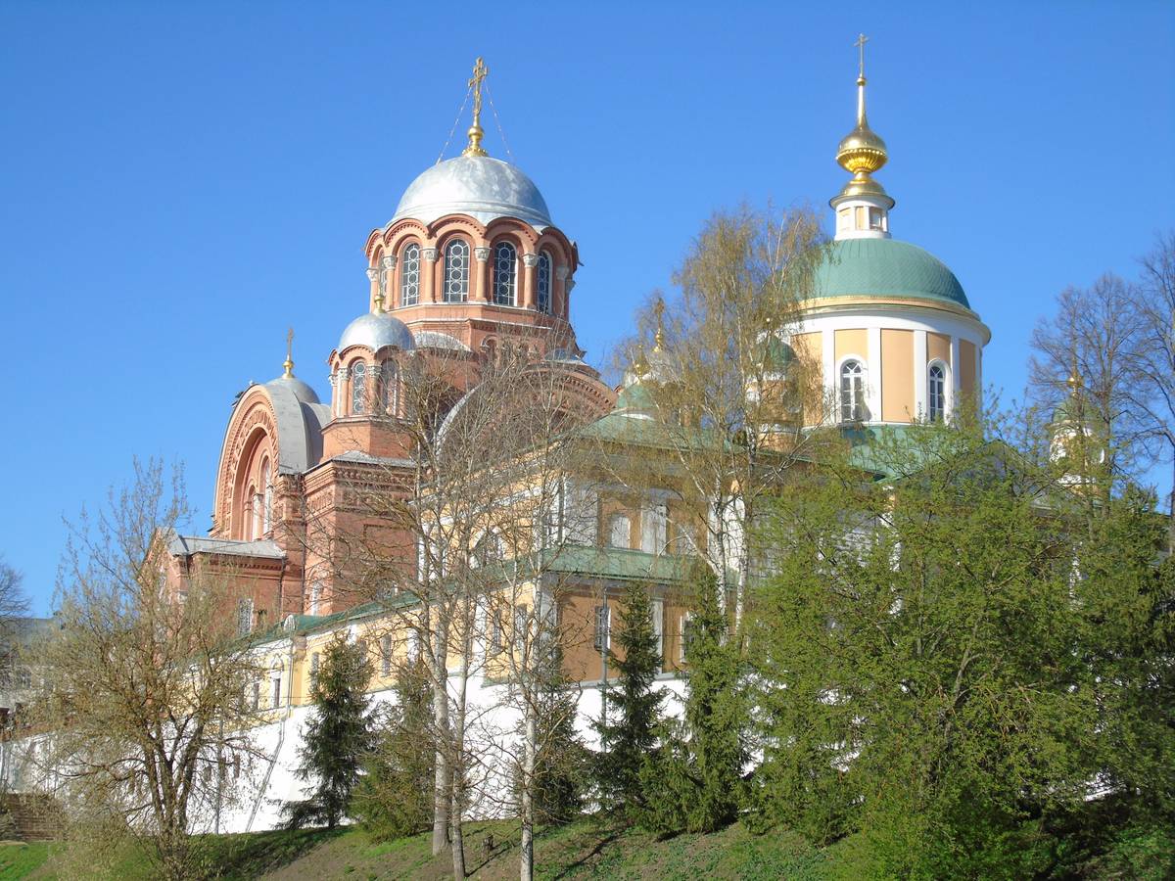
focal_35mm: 71
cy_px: 440
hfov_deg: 27.4
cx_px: 588
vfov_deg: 20.7
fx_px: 2410
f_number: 4.7
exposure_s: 1/500
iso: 80
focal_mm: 13
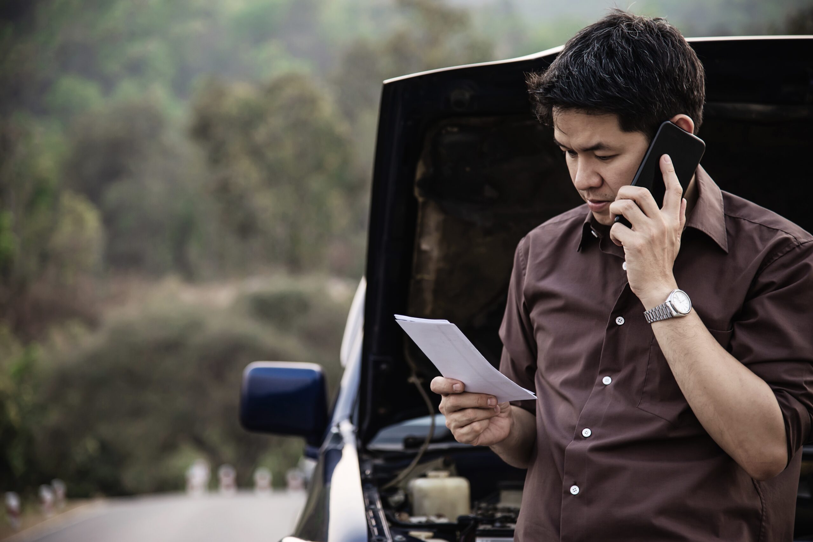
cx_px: 406
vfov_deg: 14.0
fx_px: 2214
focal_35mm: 98
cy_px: 271
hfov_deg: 20.8
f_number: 4
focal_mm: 98
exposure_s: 1/200
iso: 320
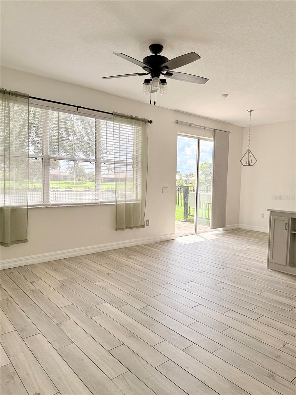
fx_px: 274
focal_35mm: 24
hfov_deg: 56.8
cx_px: 148
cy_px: 198
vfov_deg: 71.6
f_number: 1.78
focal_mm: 6.76
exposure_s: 1/1046
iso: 100
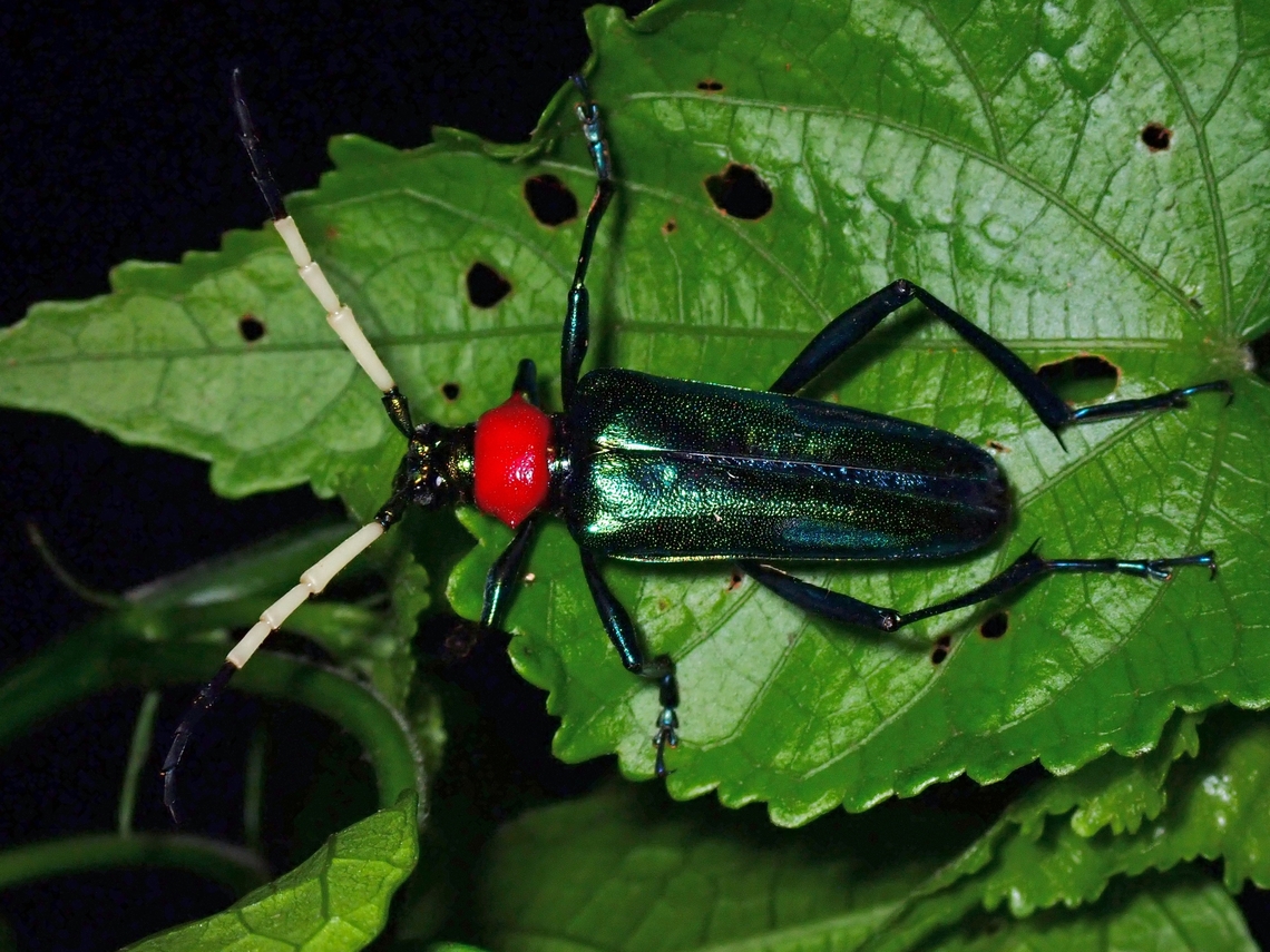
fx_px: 3669
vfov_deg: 14.8
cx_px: 635
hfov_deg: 19.6
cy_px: 476
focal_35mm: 100
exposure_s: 1/200
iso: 320
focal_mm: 18
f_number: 6.3
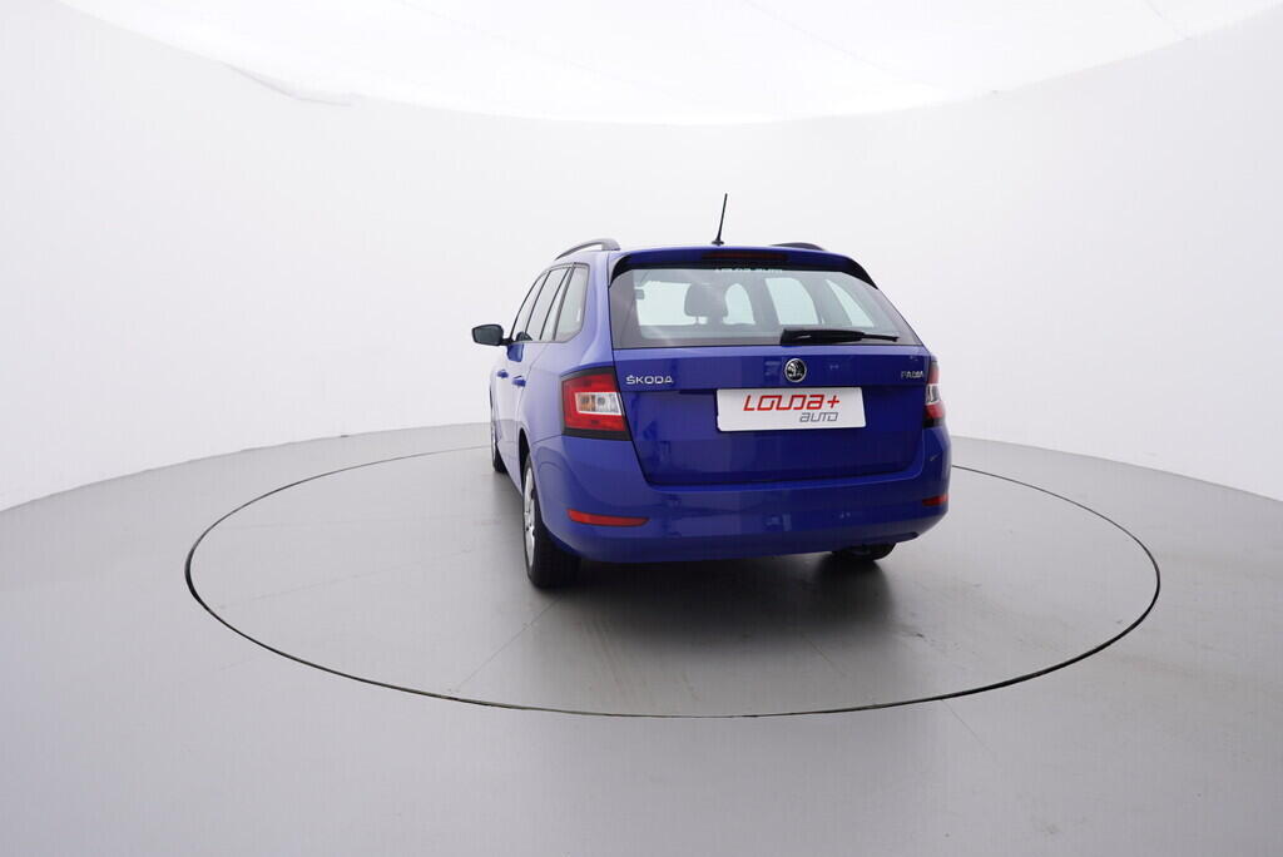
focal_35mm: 22
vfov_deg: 56.2
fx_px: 802
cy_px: 428
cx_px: 642
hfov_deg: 77.3
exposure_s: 1/80
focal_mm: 15
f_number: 5
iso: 200
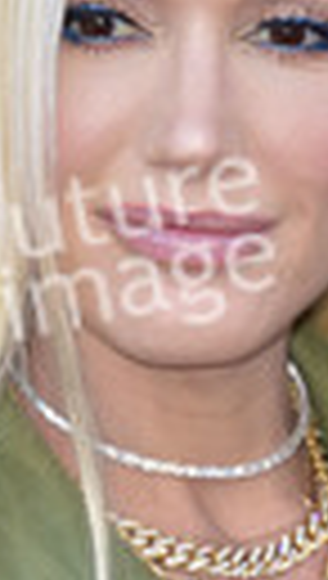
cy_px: 490
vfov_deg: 3.2
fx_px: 10497
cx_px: 177
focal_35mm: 682
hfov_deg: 1.8
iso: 250
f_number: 7.1
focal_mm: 210
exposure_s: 1/250
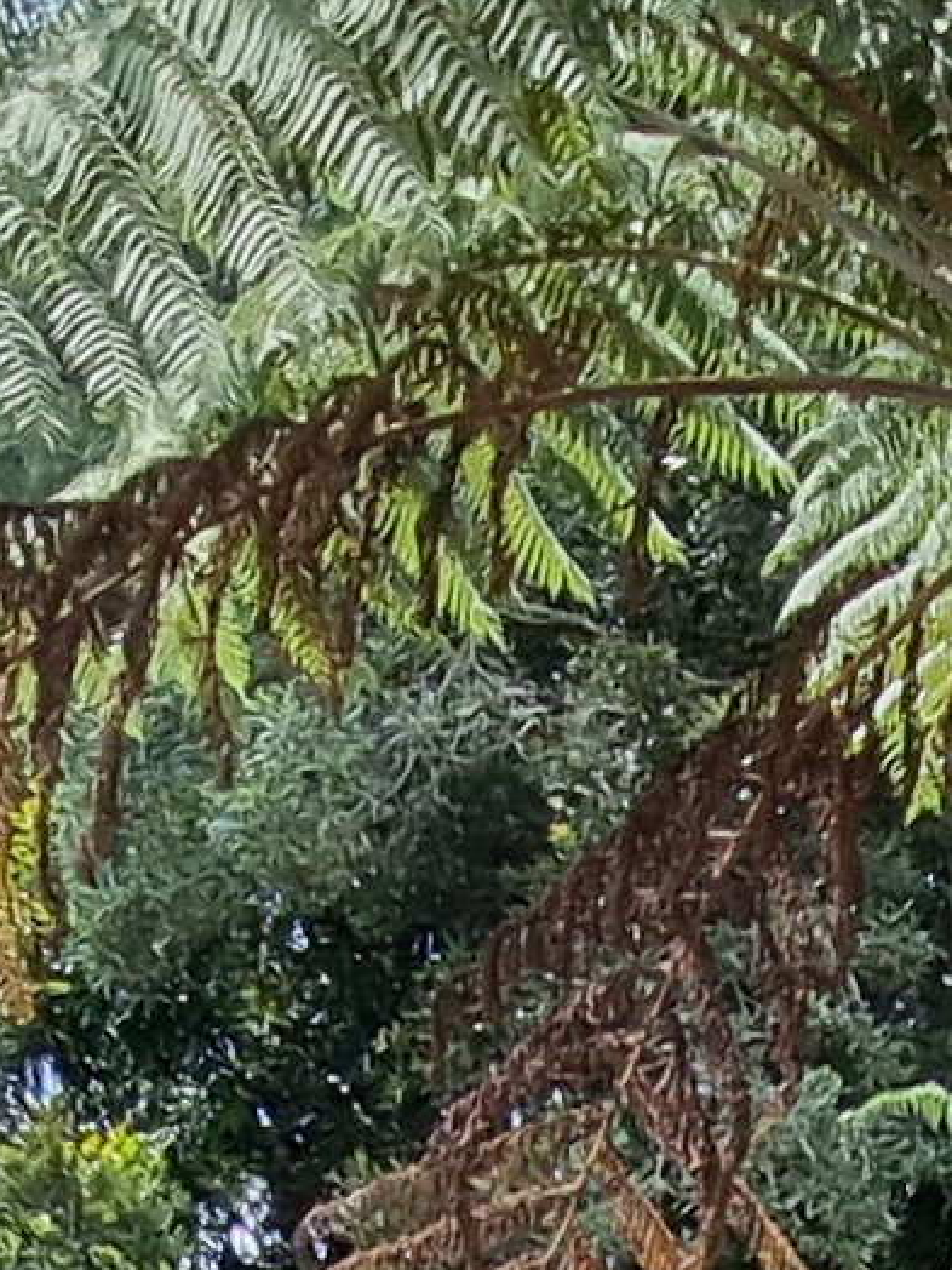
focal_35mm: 100
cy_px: 2906
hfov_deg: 14.3
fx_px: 3667
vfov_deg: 14.3
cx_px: 1187
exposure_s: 1/532
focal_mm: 2.2
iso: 50
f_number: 2.2
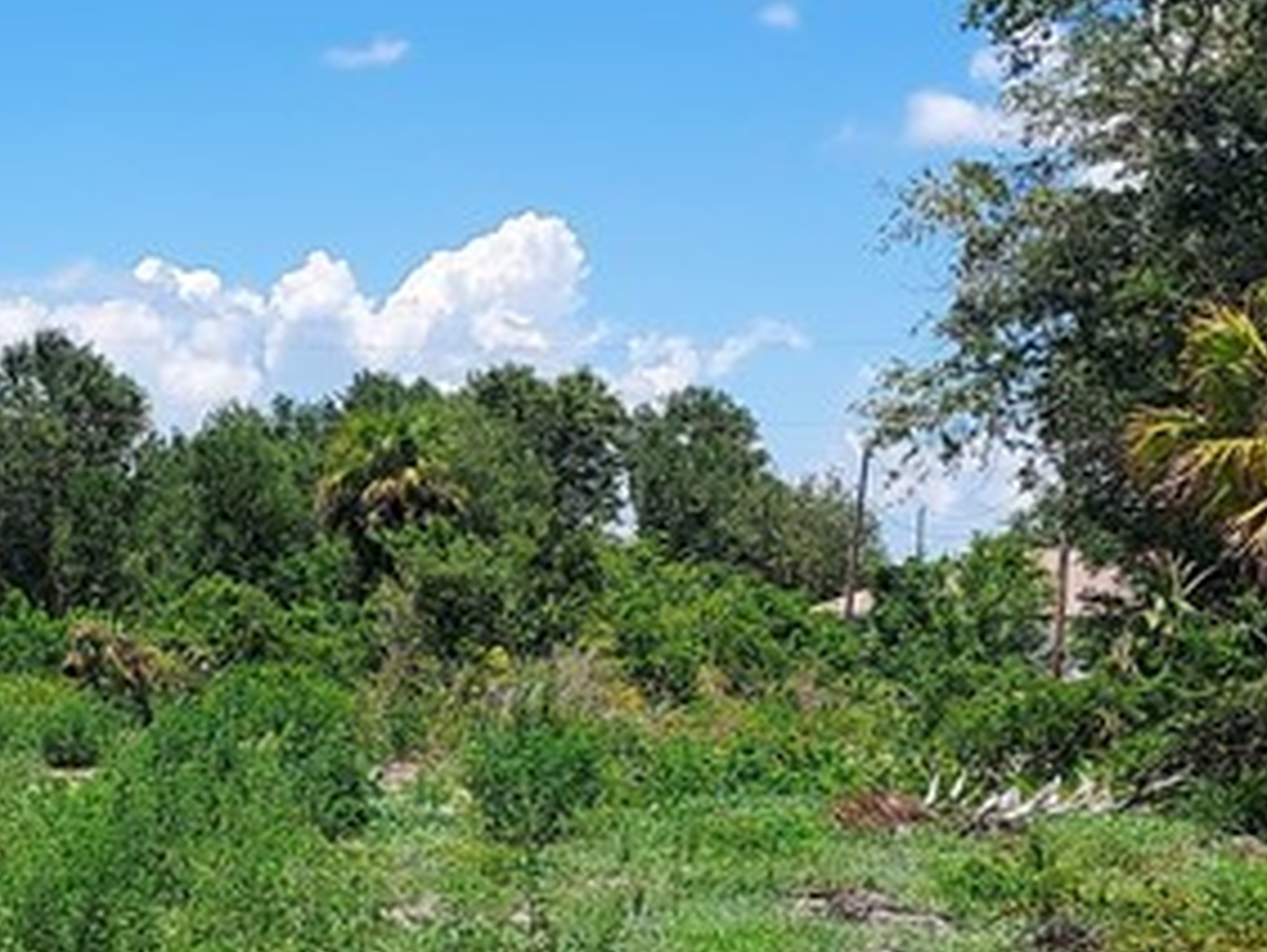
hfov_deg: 22.0
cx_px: 139
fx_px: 3187
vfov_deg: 16.7
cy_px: 889
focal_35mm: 87
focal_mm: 4.6
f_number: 1.8
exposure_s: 1/1100
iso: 40
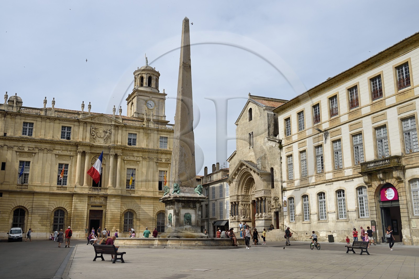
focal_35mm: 35
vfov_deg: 37.8
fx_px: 407
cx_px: 210
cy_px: 140
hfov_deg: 54.4
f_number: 14
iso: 200
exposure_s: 1/250
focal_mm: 35
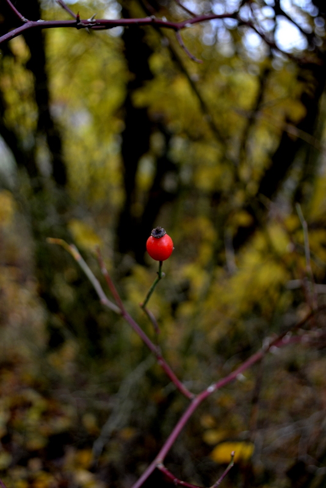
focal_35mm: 33
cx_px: 163
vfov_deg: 57.2
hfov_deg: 40.0
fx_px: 448
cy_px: 244
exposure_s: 1/60
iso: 400
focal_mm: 22
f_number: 4
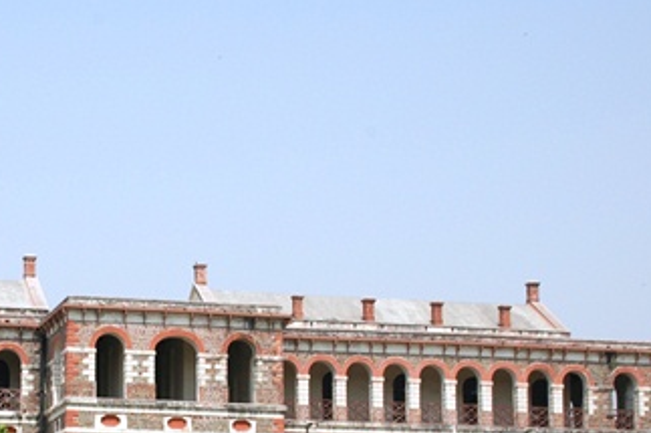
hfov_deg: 21.1
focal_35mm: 95
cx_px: 99
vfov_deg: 14.2
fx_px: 1717
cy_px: 427
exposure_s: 1/400
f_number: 10
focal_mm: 32
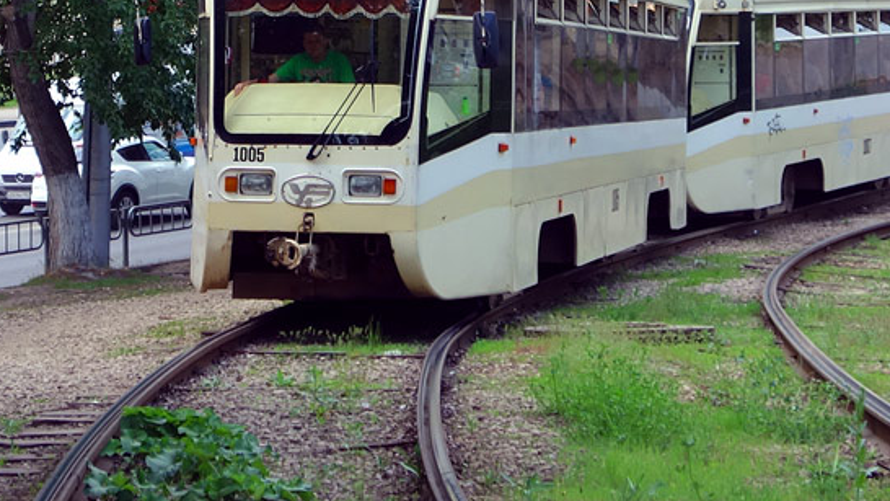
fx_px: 2336
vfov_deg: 12.0
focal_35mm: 99
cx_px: 342
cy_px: -44
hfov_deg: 21.5
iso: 160
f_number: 3.2
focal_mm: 16.01
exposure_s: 1/500
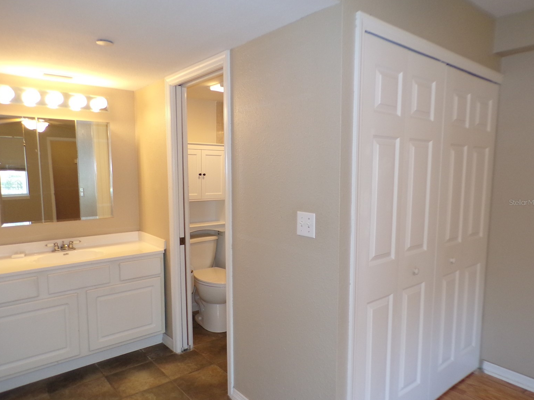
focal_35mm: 25
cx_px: 264
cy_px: 202
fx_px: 386
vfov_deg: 54.9
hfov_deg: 69.4
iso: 200
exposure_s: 1/34
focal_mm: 4.3
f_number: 3
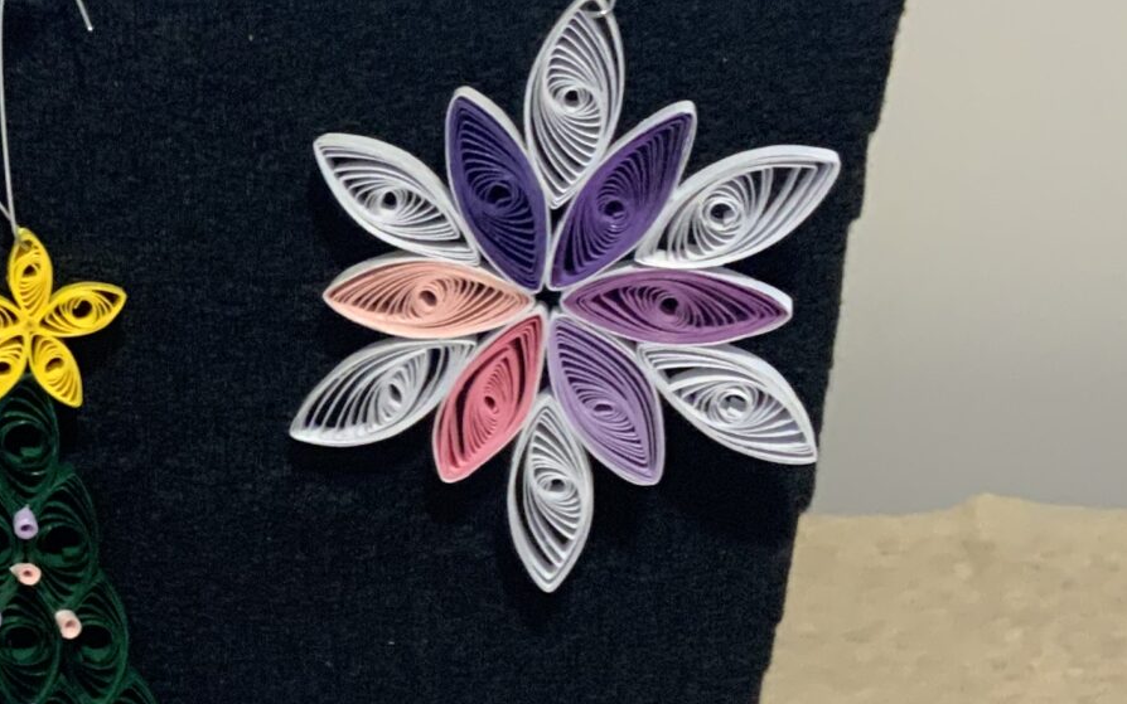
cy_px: 321
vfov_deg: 14.9
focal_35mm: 88
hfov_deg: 22.5
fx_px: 2703
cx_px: -49
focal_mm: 3
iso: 200
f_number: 1.8
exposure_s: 1/60
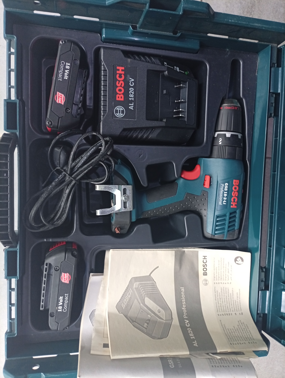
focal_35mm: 27
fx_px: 296
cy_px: 189
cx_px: 142
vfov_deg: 65.2
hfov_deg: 51.5
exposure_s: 1/50
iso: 122
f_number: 1.8
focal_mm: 3.84
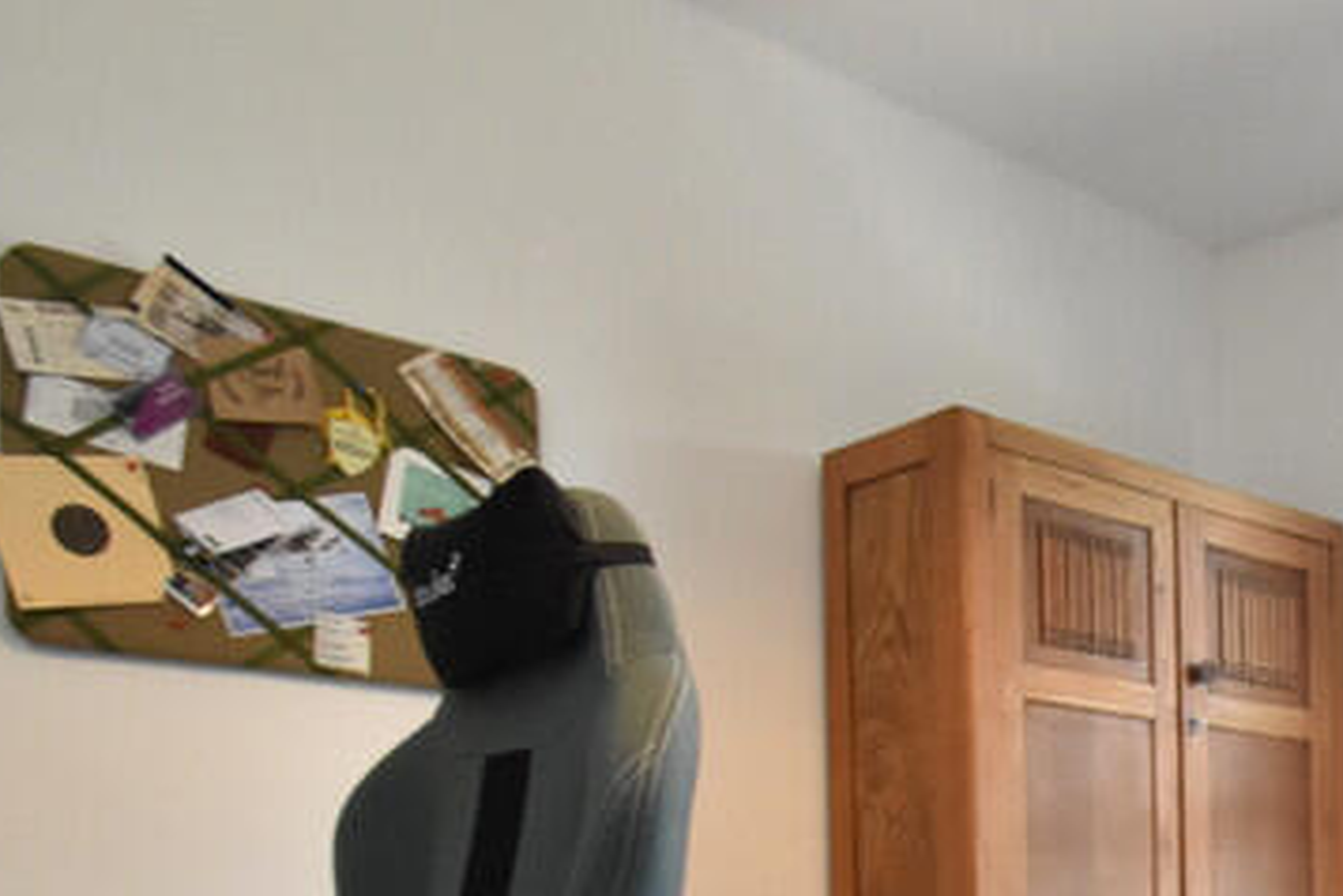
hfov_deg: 37.8
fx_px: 1604
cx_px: 1478
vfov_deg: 28.7
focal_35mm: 43
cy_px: 951
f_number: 8
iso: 1600
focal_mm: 10
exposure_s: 1/60
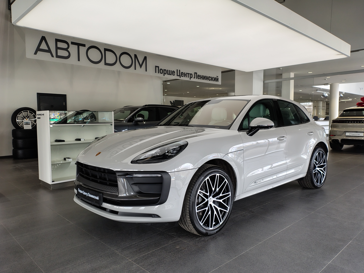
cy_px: 136
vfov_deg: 54.9
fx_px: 263
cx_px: 182
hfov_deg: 69.4
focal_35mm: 25
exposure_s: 1/100
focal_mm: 4.71
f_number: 1.7
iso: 270
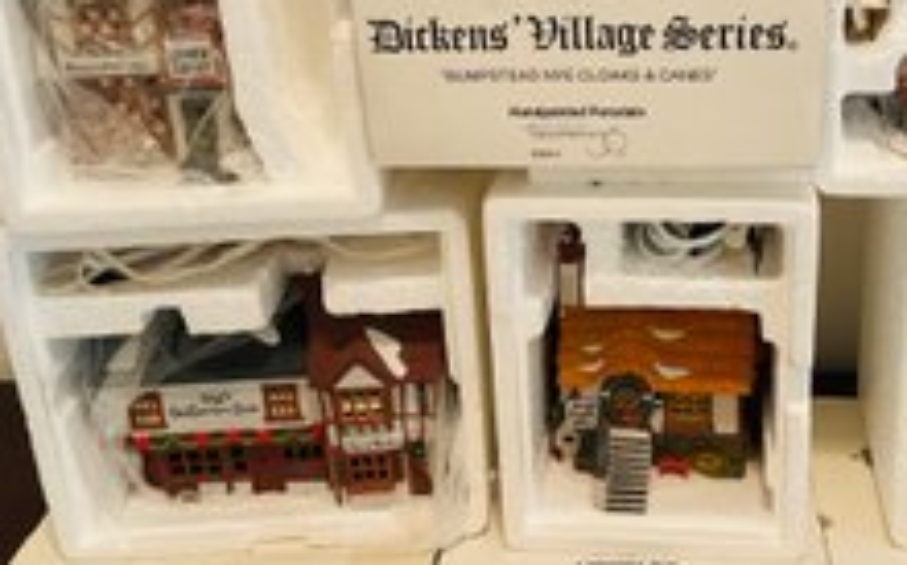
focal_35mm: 48
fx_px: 1185
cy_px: 221
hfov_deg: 41.3
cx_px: 608
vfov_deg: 26.7
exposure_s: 1/60
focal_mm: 3
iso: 160
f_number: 1.8
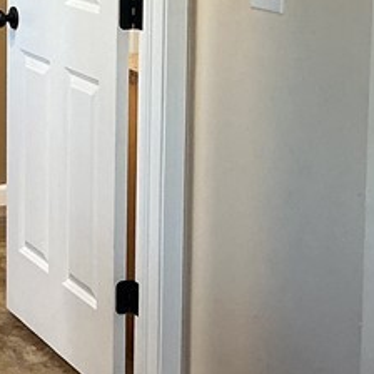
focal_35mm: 117
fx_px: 1430
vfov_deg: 14.7
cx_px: 62
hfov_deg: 14.8
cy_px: 13
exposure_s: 1/60
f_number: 1.8
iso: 100
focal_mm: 3
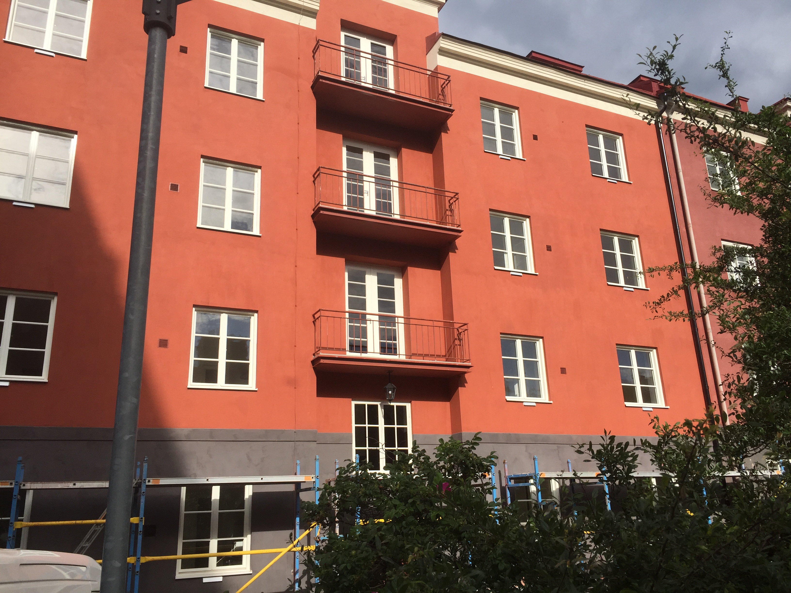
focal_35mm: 29
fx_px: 663
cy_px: 296
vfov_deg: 48.2
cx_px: 396
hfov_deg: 61.7
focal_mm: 4.15
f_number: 2.2
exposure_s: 1/2475
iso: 32
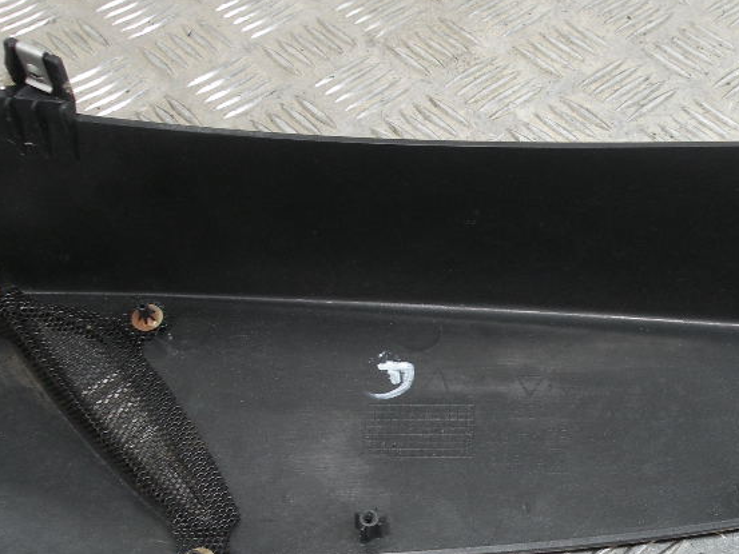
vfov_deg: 29.0
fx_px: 1068
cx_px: 593
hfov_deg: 36.8
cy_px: 356
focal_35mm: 50
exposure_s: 1/66
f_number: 2.8
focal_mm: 4.7
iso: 85
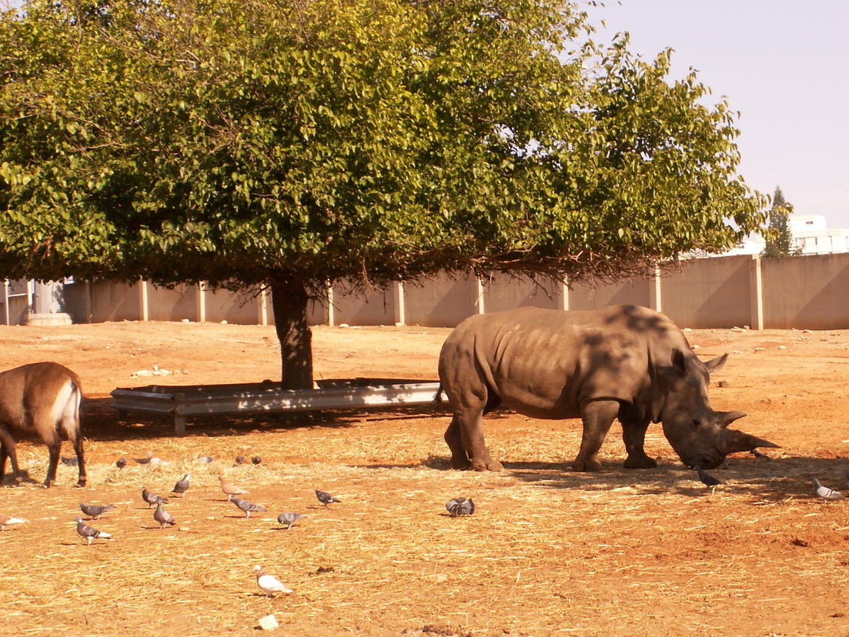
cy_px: 412
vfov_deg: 17.0
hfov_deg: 22.4
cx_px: 586
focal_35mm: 87
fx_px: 2134
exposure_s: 1/160
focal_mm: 9.98
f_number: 7.1
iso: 50
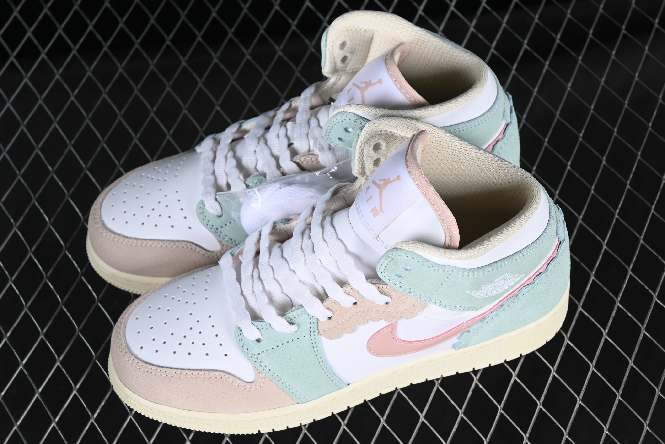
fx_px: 1385
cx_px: 332
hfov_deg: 27.0
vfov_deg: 18.2
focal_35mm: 75
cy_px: 222
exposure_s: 1/80
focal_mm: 50
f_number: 7.1
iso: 160
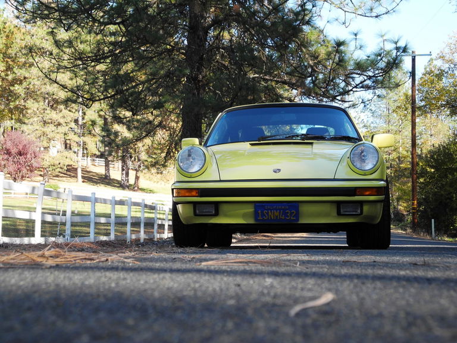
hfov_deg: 25.7
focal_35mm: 76
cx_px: 228
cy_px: 172
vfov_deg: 19.4
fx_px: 1003
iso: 100
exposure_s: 1/205
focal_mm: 16.3
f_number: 4
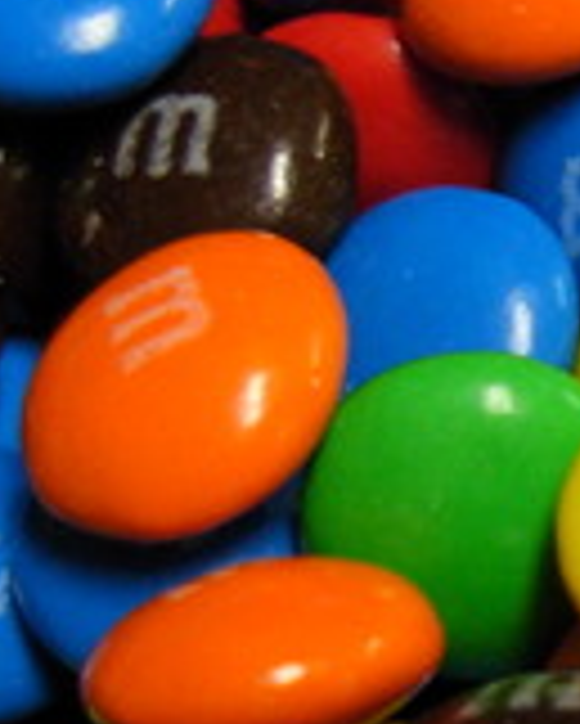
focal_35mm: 147
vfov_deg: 13.0
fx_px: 3151
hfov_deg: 10.1
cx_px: 922
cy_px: 576
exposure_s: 1/16
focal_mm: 6.3
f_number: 2.9
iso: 200
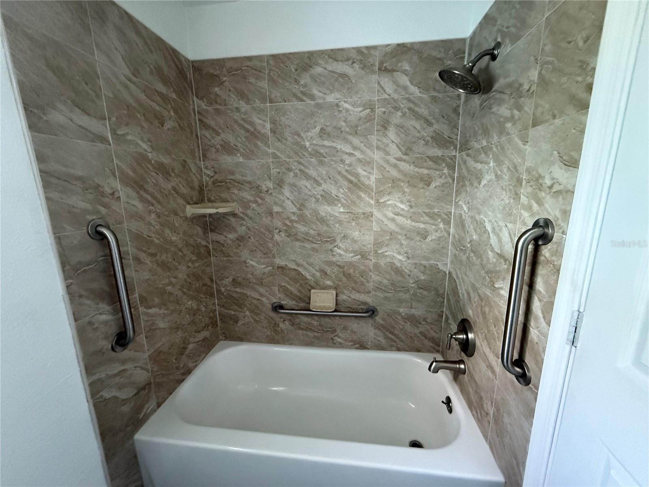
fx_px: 262
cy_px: 244
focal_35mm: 14
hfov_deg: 102.1
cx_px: 324
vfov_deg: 85.7
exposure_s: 1/60
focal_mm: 2.22
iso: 1000
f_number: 2.2
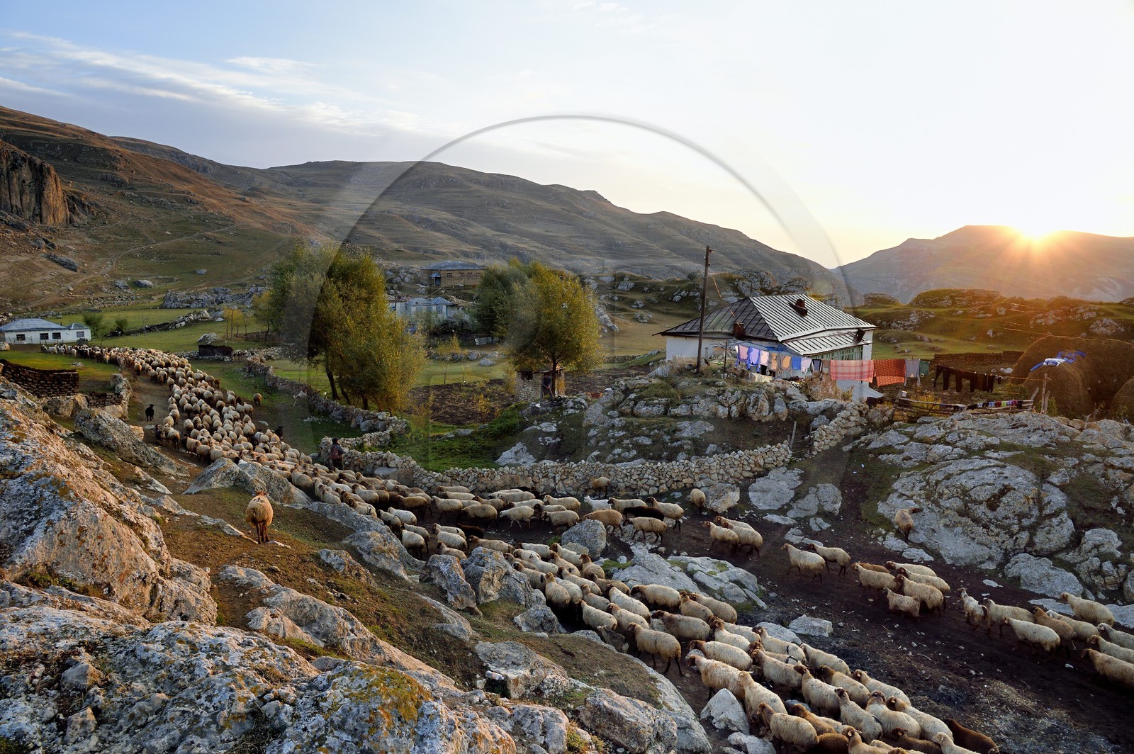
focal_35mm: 24
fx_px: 755
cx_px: 567
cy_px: 377
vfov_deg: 53.1
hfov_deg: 73.8
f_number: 11
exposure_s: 1/160
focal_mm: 24
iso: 800
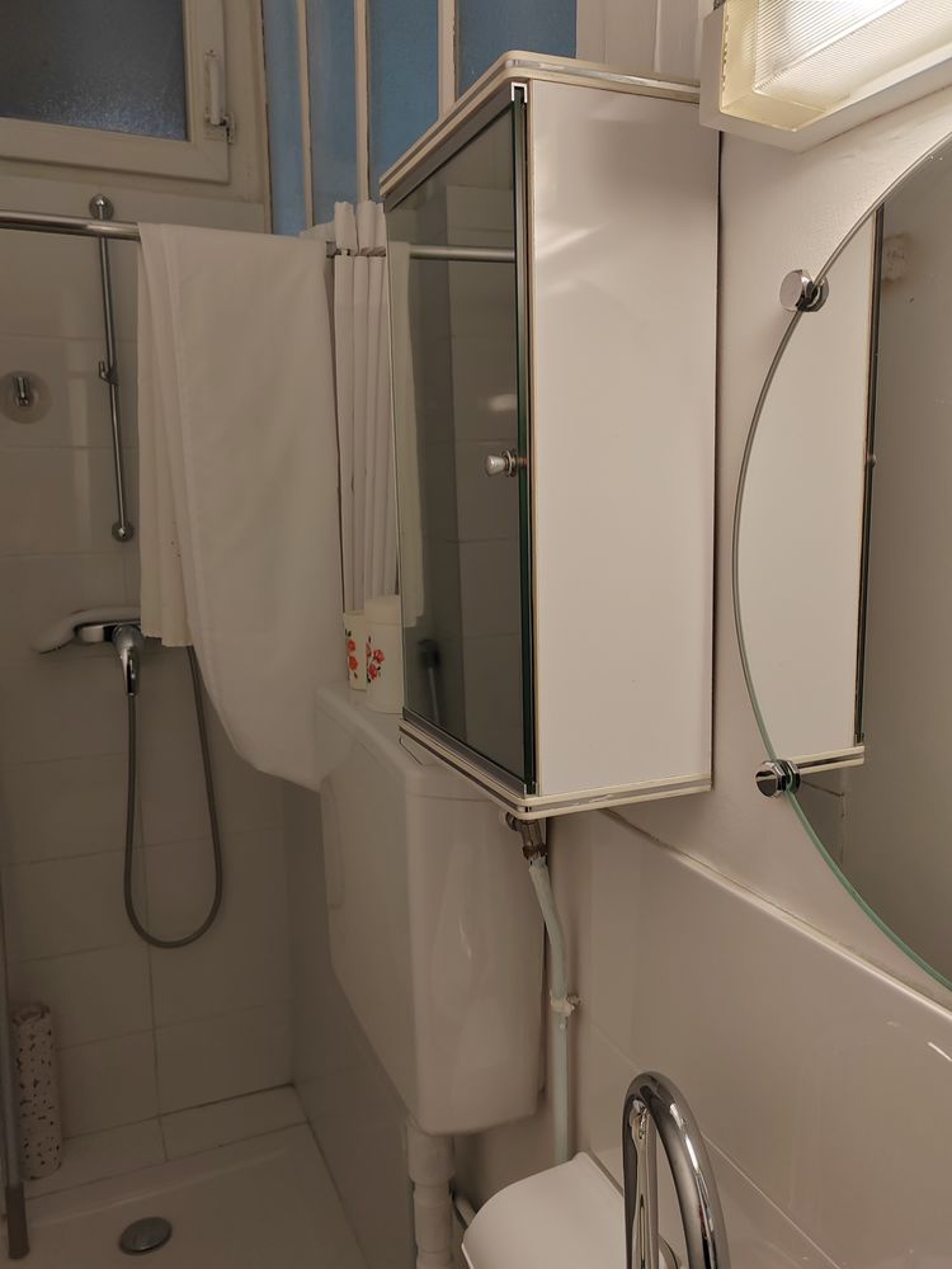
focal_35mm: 27
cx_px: 476
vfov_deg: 65.3
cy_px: 634
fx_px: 990
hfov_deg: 51.4
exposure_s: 1/100
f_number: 1.9
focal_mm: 5.52
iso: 250
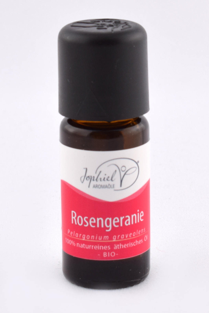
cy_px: 156
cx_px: 104
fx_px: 719
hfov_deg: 16.5
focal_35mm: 82
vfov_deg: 24.6
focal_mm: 55
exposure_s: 1/125
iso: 200
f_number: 11
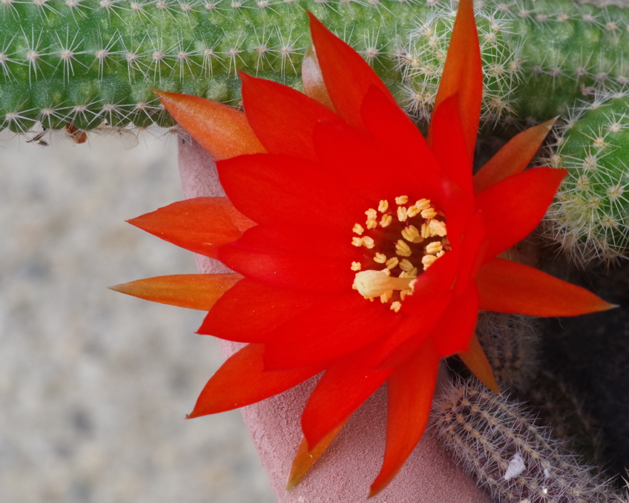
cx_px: 355
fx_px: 3164
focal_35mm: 170
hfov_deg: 11.4
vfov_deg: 9.1
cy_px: 252
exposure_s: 1/50
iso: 1600
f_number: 18
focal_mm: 100
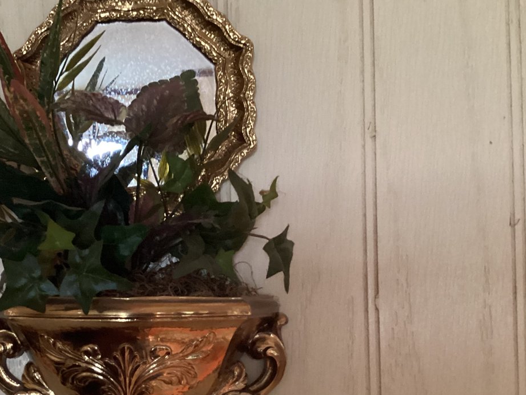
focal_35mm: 51
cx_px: 148
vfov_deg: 28.3
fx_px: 775
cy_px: 269
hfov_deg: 36.8
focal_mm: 3.3
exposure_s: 1/20
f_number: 2.4
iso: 640
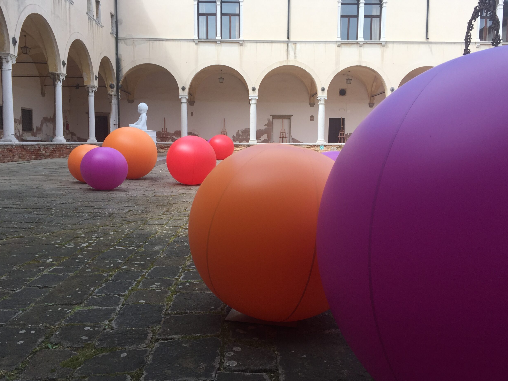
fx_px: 440
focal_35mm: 30
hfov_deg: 60.0
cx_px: 254
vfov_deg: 46.8
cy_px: 186
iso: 32
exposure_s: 1/898
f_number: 2.2
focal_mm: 4.15
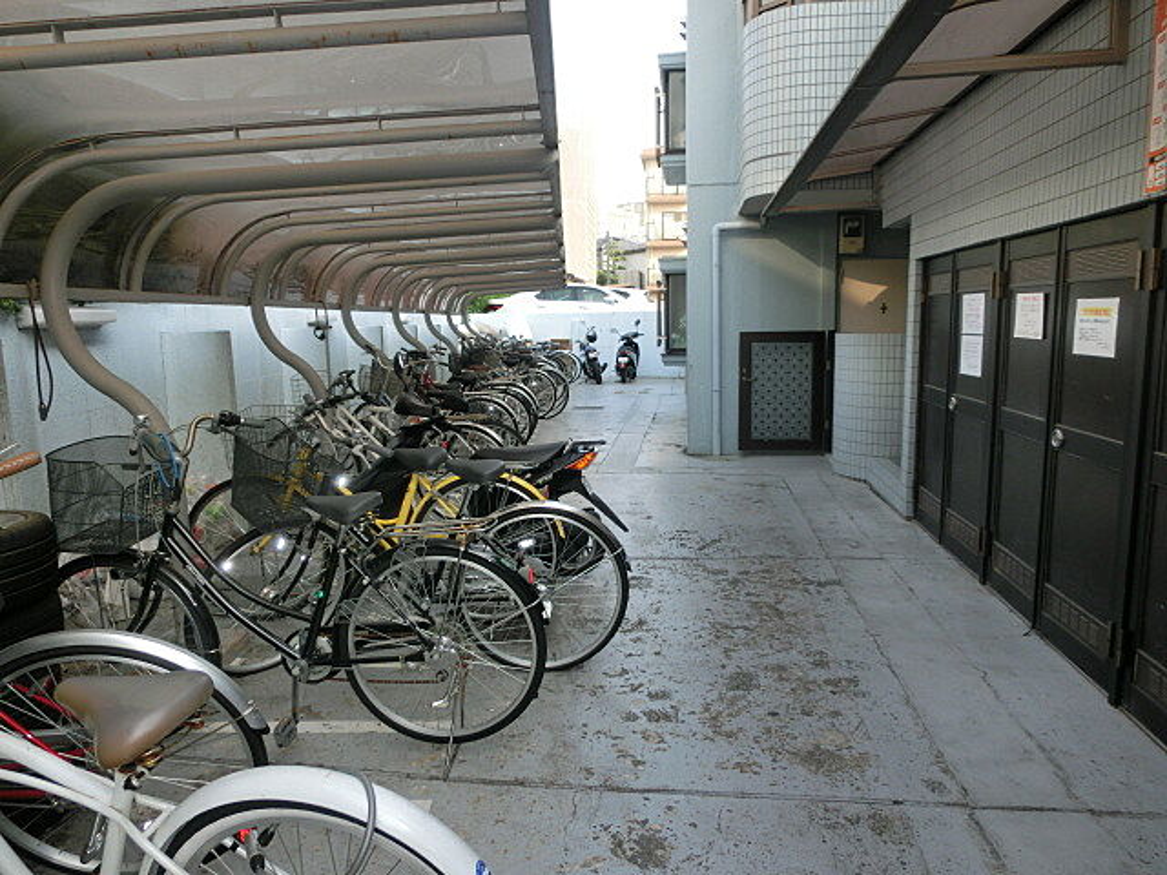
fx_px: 809
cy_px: 438
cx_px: 584
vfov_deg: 56.8
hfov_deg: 71.6
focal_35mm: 24
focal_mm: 4.24
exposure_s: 1/200
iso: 80
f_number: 3
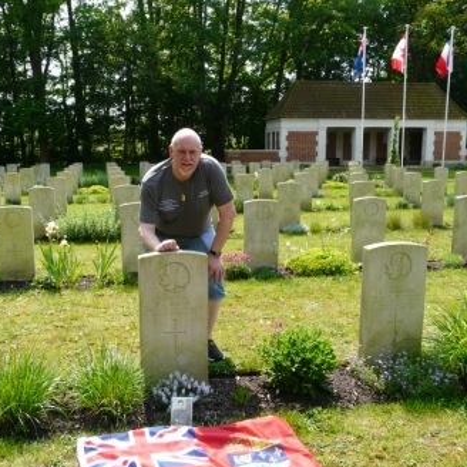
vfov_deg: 47.2
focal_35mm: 35
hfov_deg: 47.0
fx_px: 534
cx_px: 195
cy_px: 238
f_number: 4.5
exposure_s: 1/200
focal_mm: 4.7
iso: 100
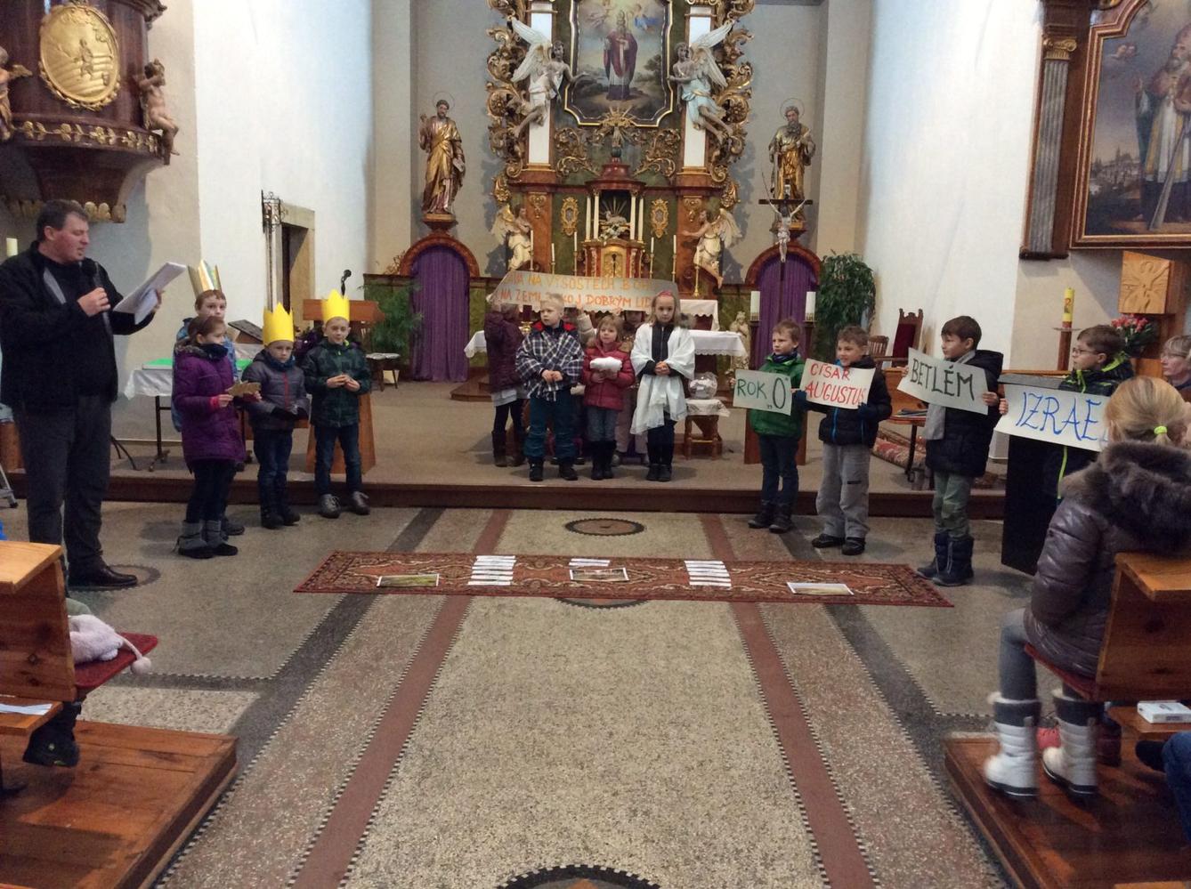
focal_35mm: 32
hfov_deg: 56.9
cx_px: 596
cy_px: 444
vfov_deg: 44.0
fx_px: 1099
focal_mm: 3.3
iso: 250
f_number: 2.4
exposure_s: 1/25
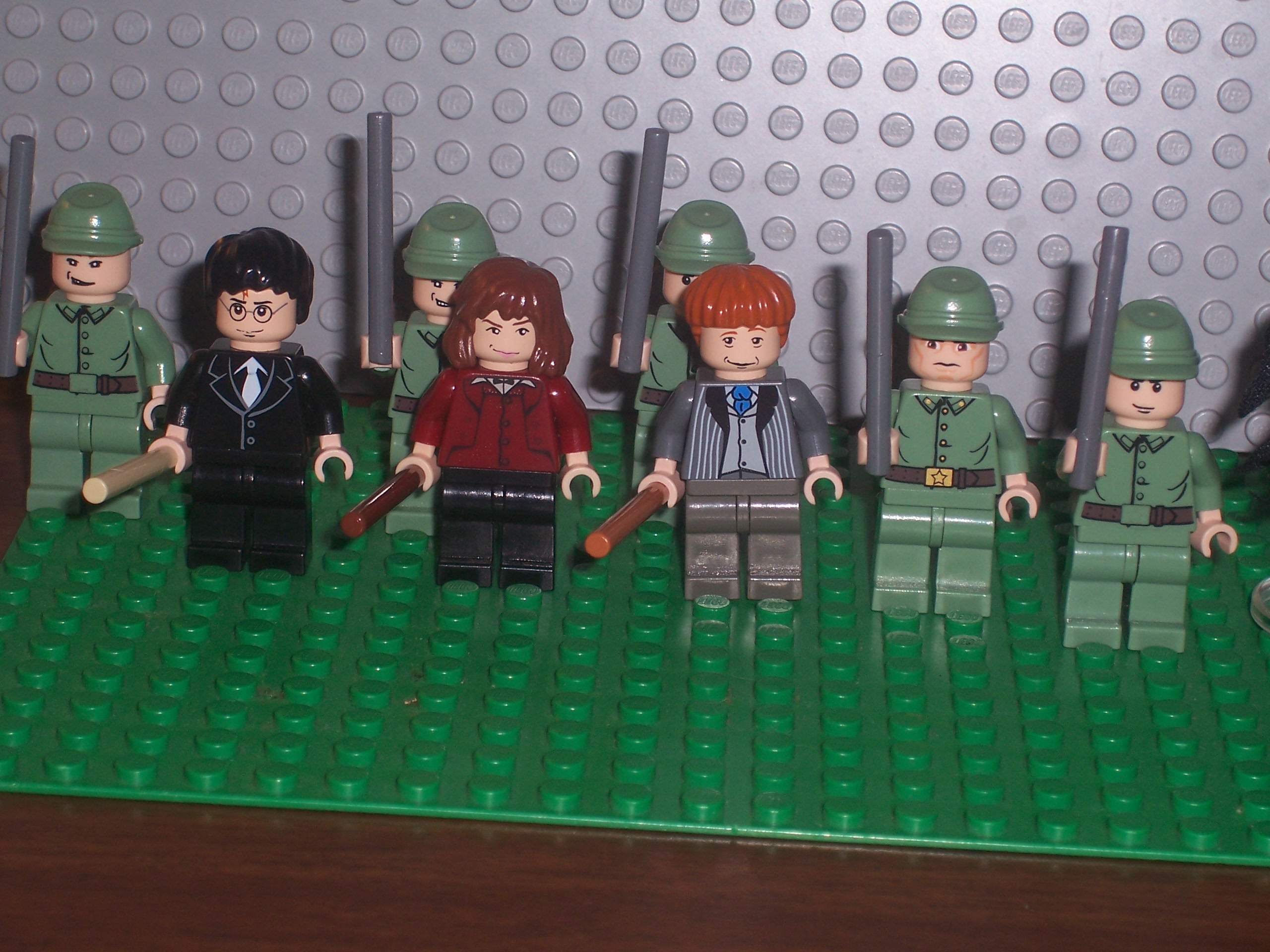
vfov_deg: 14.5
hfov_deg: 19.3
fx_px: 3742
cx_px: 635
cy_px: 476
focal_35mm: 102
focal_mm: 16.8
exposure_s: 1/90
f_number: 4.6
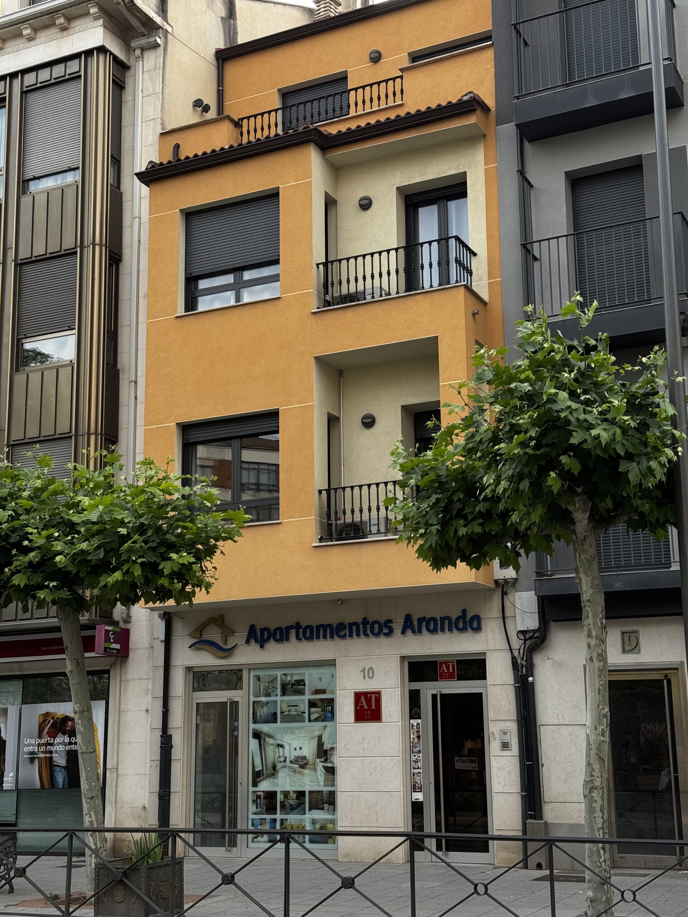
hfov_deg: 30.3
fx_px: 1272
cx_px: 344
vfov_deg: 39.7
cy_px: 458
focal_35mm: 48
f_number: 1.78
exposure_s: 1/715
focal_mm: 6.76
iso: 64
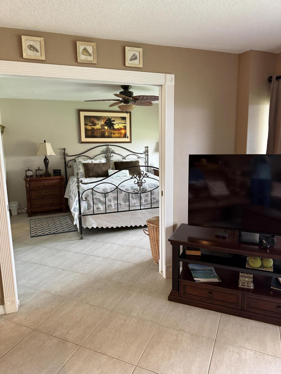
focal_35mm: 24
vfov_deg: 71.6
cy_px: 187
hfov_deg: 56.8
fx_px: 260
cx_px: 140
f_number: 1.78
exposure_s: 1/60
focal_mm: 6.76
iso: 320
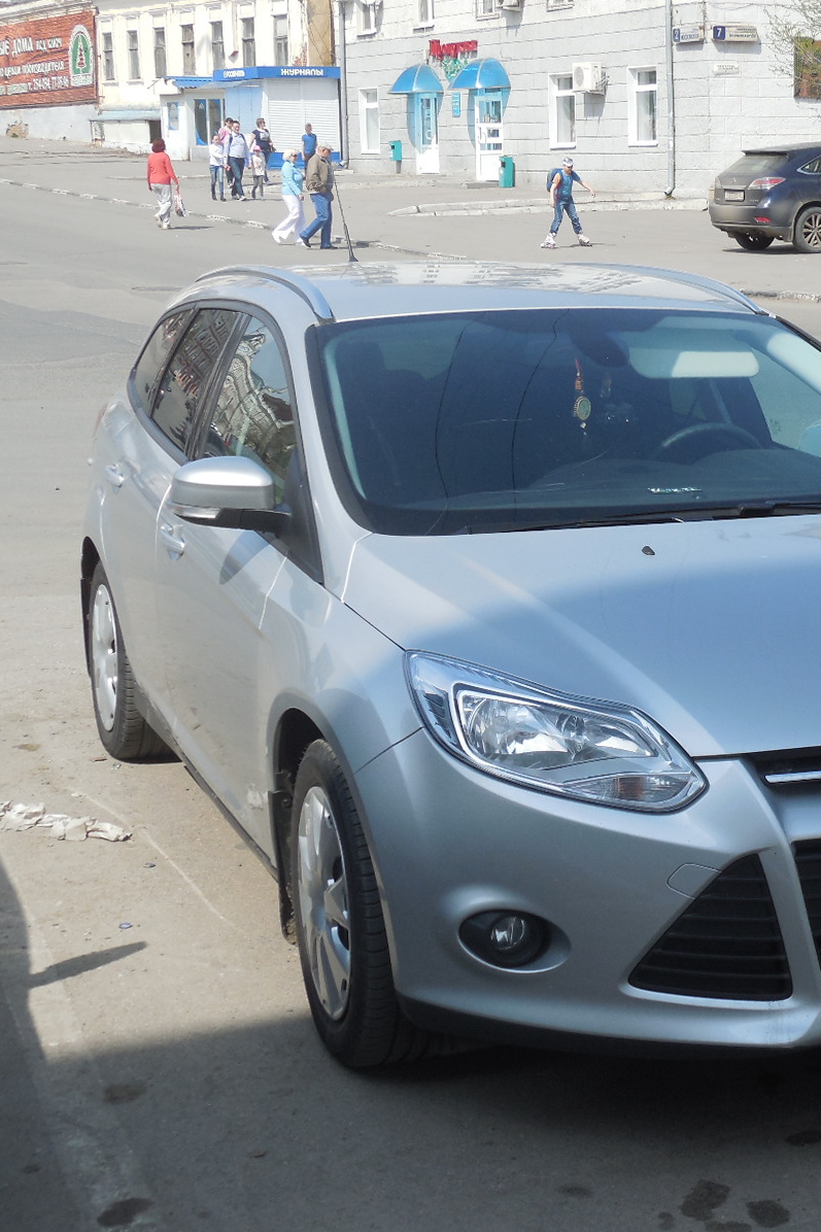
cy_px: 615
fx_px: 2190
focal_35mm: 64
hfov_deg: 20.9
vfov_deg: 31.4
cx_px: 682
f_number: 3.8
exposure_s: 1/1000
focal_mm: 8.2
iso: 125
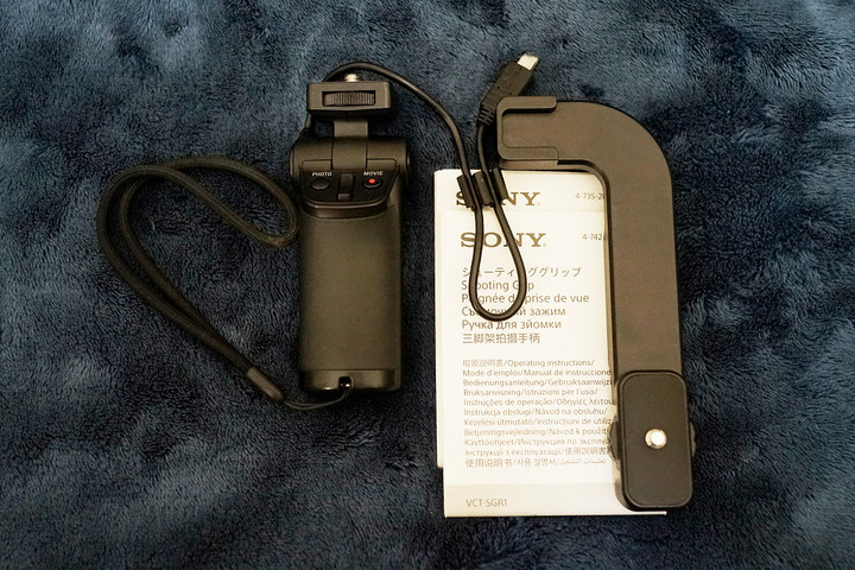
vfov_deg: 37.9
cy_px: 285
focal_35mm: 35
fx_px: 831
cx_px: 428
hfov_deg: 54.4
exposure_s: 1/80
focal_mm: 35
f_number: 3.5
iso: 6400
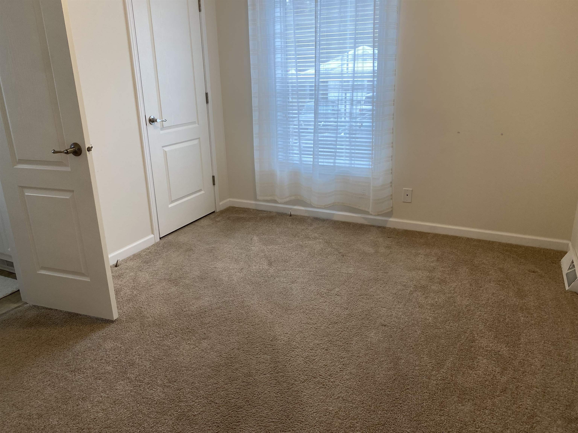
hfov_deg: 67.3
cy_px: 216
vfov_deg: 53.1
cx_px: 289
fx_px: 434
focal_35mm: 26
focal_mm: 4.25
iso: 100
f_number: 1.8
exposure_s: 1/120
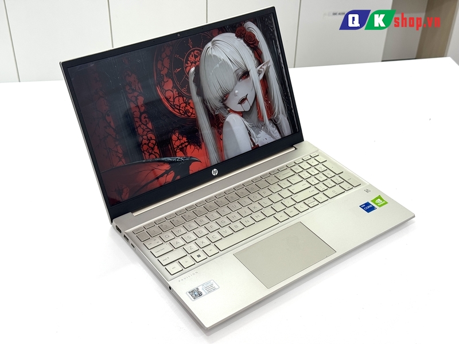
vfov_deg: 30.3
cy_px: 172
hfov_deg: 39.7
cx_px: 230
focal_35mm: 48
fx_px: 636
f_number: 1.78
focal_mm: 6.76
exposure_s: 1/100
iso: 50
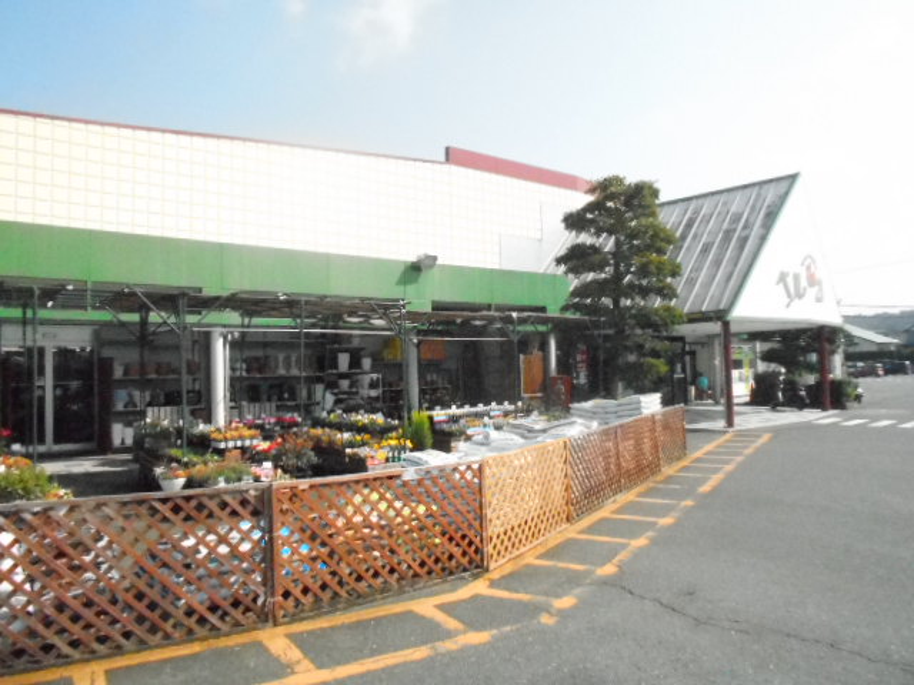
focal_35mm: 26
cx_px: 457
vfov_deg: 53.1
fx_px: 687
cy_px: 342
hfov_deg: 67.3
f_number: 8
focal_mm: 4.6
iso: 1600
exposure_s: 1/2000
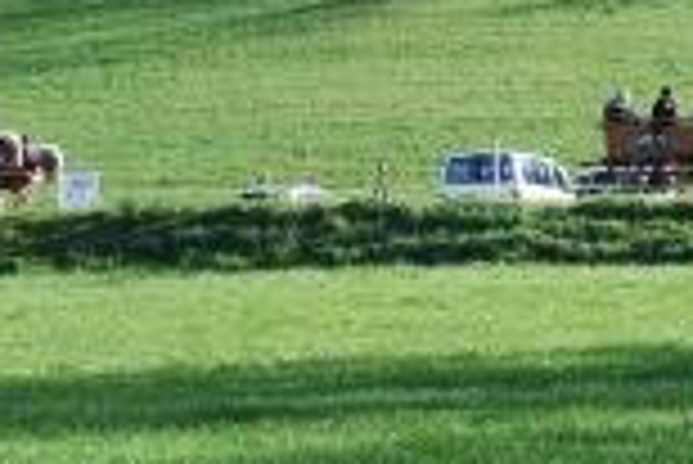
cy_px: 90
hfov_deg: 8.5
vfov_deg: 5.7
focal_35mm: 239
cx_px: 896
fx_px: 4614
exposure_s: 1/125
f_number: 9
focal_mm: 55
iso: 200
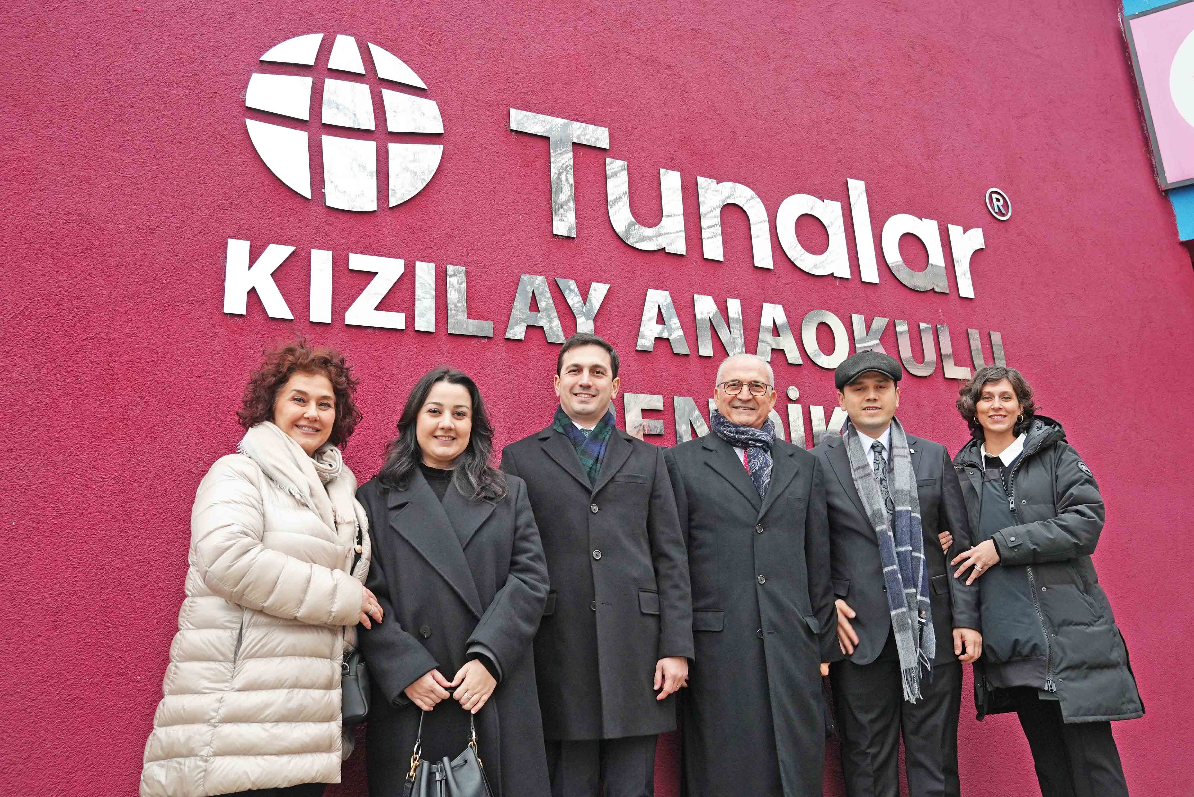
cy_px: 398
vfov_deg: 45.0
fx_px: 962
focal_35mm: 29
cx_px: 597
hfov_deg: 63.6
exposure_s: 1/160
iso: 1000
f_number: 4
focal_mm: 29
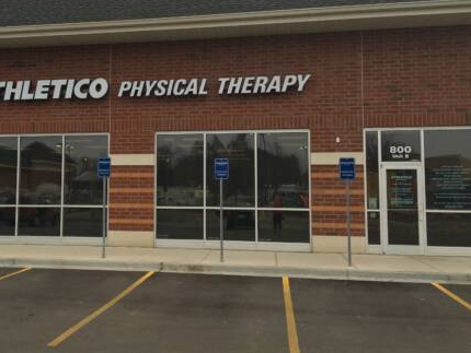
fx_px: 558
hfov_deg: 45.1
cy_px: 154
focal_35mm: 41
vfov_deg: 35.1
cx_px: 159
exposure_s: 1/120
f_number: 2.2
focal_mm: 4.15
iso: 25
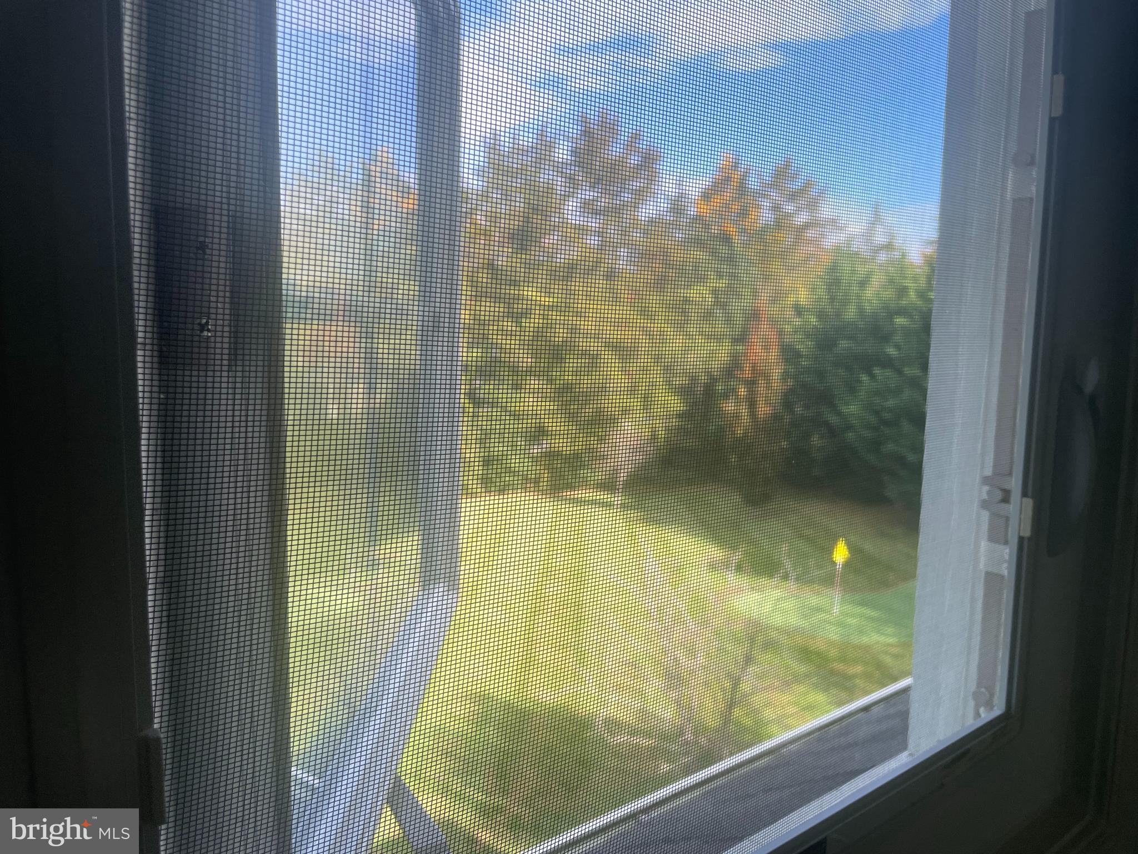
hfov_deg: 67.3
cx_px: 569
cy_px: 427
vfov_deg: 53.1
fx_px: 855
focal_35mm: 26
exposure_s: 1/666
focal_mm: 4.2
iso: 32
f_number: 1.6
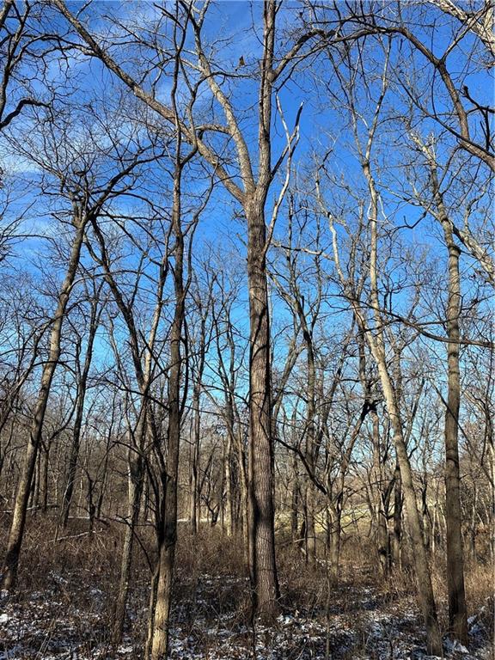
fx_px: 458
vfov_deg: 71.6
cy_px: 330
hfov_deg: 56.8
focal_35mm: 24
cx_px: 248
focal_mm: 6.86
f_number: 1.78
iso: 80
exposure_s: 1/2155
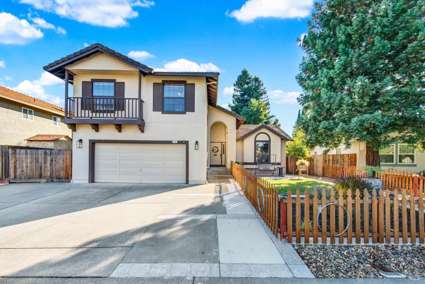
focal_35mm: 14
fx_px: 165
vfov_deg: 81.2
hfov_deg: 104.3
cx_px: 212
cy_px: 142
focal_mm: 14
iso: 100
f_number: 14
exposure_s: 1/25
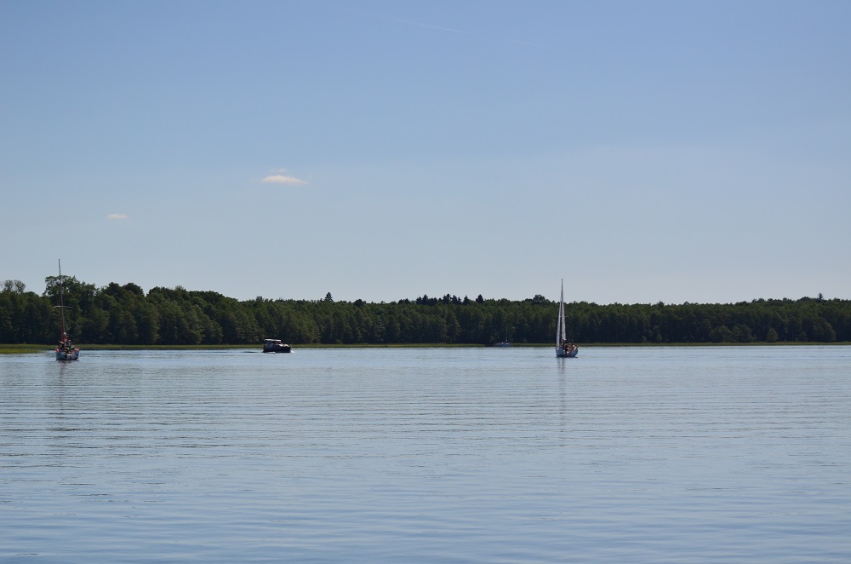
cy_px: 282
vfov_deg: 13.0
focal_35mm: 105
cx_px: 426
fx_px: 2477
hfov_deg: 19.5
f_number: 4.5
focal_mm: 70
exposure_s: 1/8000
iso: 360
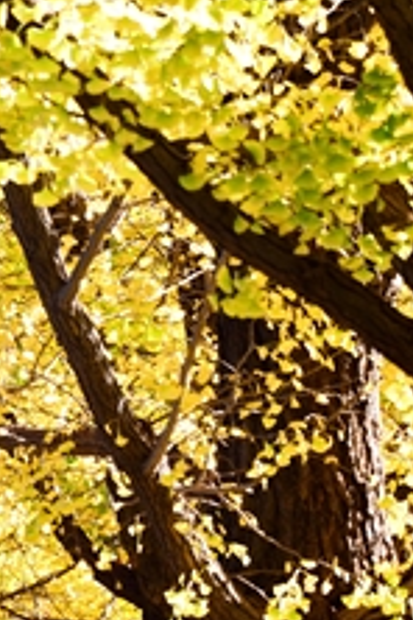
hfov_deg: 3.4
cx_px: 120
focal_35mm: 403
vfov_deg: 5.1
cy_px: 916
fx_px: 6934
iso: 400
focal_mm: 112
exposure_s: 1/200
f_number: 7.1
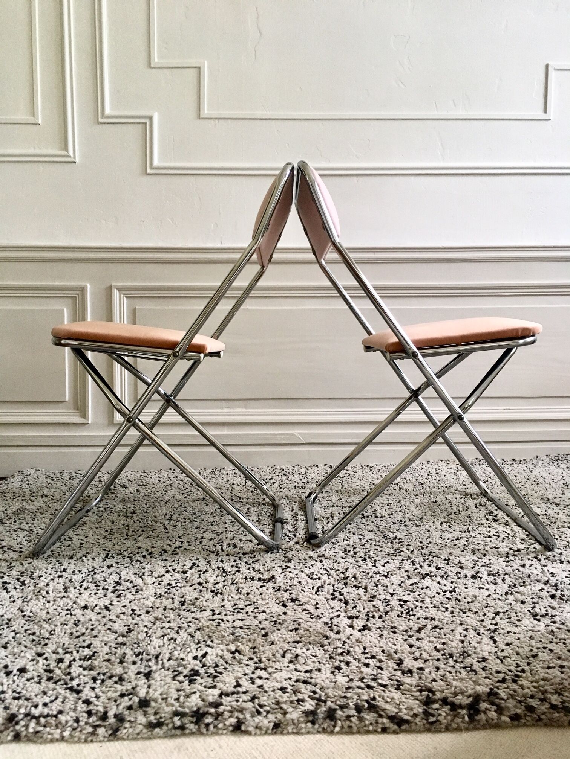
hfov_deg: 48.2
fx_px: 637
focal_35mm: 29
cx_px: 285
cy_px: 380
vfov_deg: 61.7
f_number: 2.2
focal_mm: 4.15
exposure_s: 1/33
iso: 160
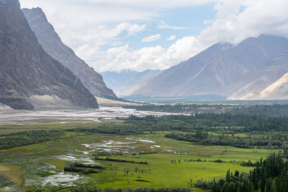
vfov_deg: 18.2
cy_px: 96
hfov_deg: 27.0
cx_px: 144
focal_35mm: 75
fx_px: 600
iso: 125
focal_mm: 50
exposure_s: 1/800
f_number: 4
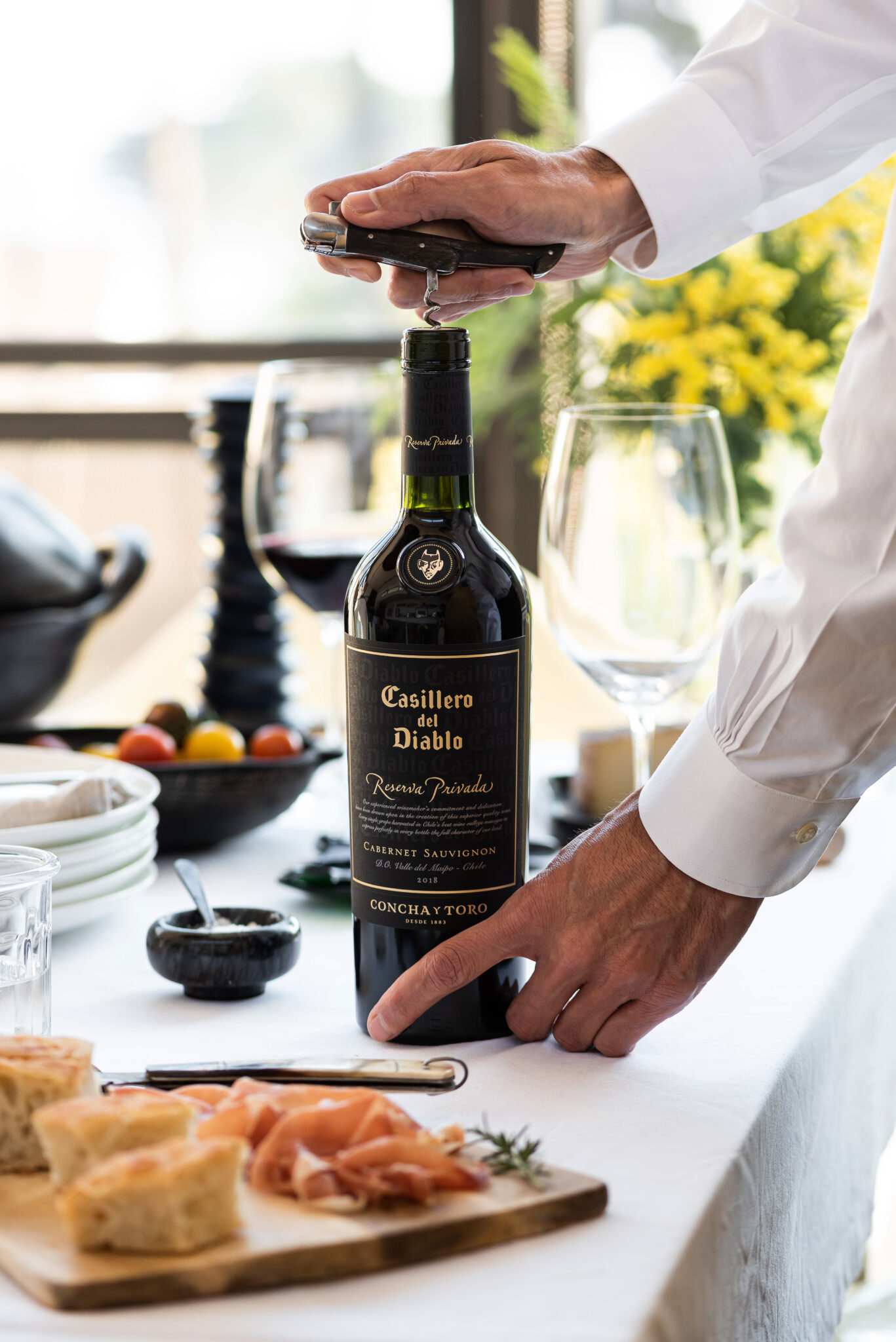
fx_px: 3916
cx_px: 448
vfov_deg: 19.4
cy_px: 671
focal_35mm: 105
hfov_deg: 13.1
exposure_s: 1/100
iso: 250
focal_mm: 105
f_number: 5
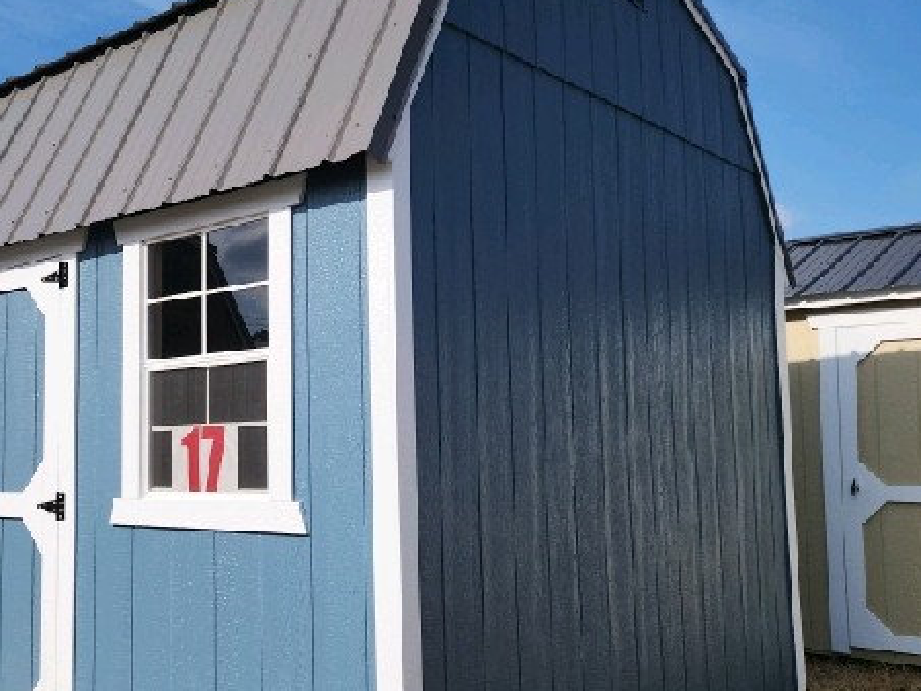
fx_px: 1091
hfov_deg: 44.2
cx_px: 228
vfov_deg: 35.1
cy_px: 359
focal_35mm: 41
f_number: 1.8
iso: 20
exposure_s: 1/2500
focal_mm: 5.4
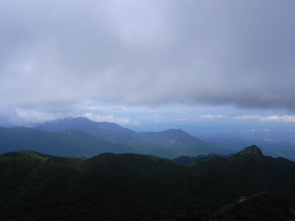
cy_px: 110
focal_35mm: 37
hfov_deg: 50.1
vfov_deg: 38.7
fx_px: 315
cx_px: 148
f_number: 8
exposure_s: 1/500
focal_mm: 6.6
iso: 160
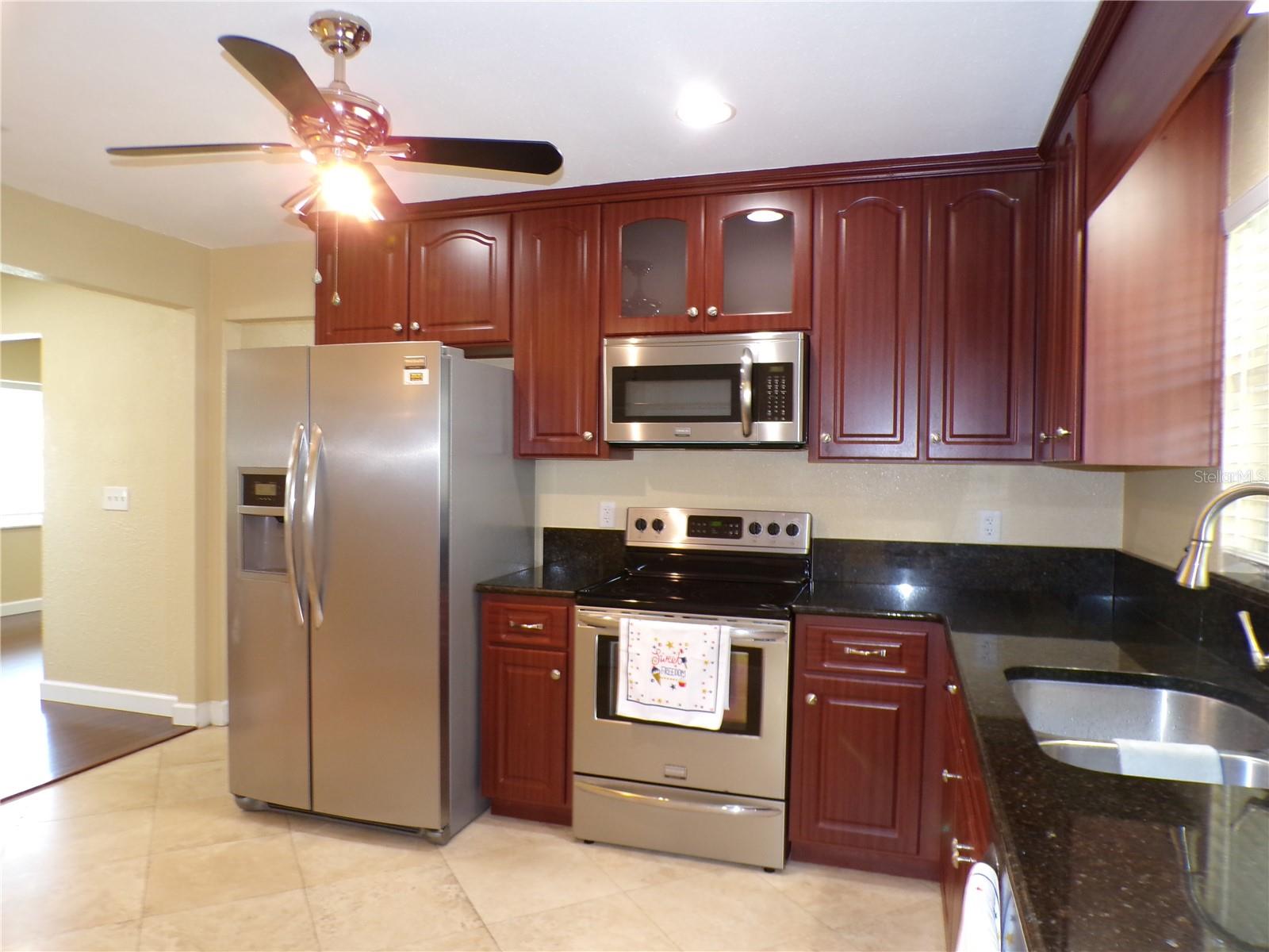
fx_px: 880
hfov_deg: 71.6
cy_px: 476
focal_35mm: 24
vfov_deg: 56.8
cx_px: 634
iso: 250
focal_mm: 4.3
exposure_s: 1/17
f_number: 3
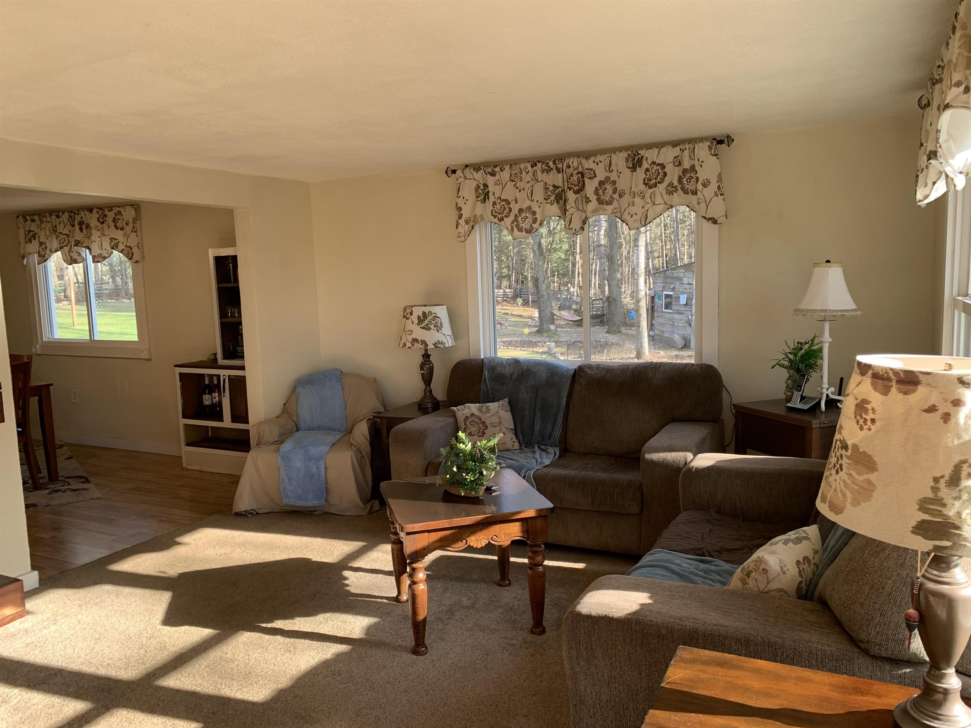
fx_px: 729
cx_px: 486
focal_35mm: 26
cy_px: 364
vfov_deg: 53.1
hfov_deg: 67.3
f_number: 1.8
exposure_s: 1/121
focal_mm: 4.25
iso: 64
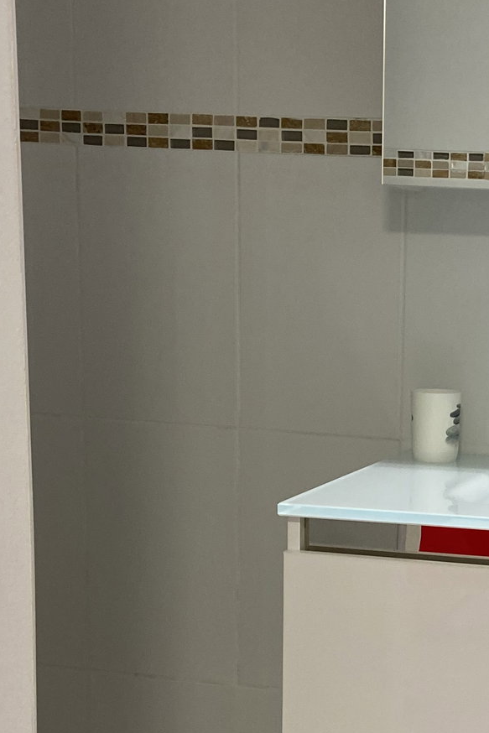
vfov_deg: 30.1
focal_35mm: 66
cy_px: 523
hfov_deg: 19.8
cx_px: 521
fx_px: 1344
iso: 125
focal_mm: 4.25
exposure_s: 1/100
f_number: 1.8
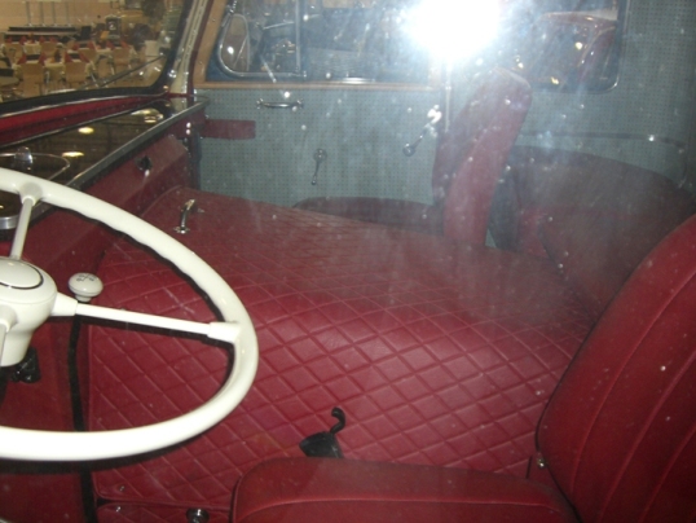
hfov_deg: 49.0
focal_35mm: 38
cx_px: 348
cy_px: 262
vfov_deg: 37.7
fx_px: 764
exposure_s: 1/60
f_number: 2.7
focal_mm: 6.2
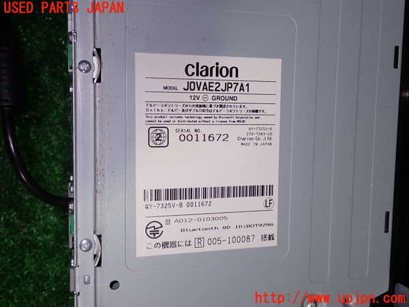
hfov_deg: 49.0
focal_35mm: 38
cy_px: 154
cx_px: 204
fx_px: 449
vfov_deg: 37.7
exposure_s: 1/100
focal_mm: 6.83
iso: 100
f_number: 2.7
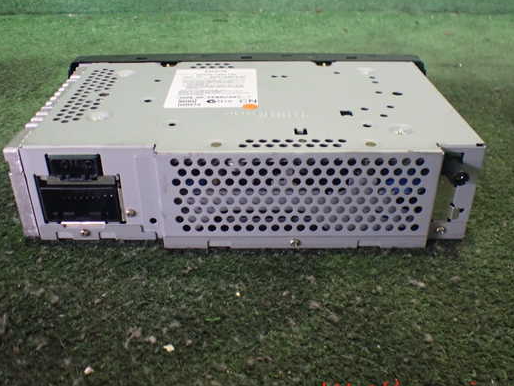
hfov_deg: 52.6
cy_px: 180
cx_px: 248
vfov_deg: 40.7
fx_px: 520
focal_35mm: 35
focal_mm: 5.4
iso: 800
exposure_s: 1/50
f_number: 2.3
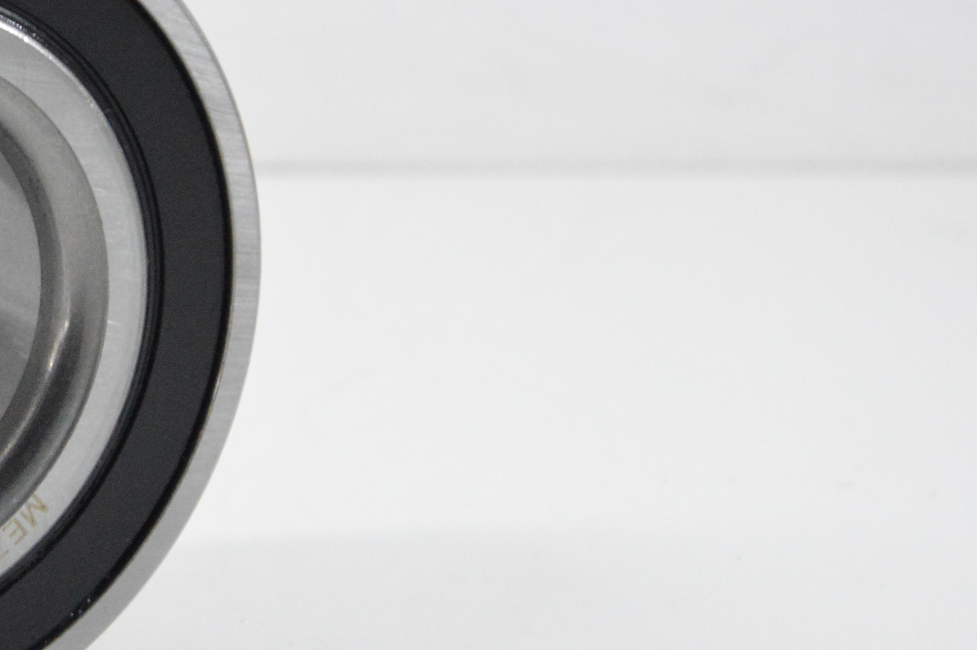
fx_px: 8405
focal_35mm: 310
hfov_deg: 6.6
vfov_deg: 4.4
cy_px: 220
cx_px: -206
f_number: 8
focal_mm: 80
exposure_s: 1/100
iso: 3200
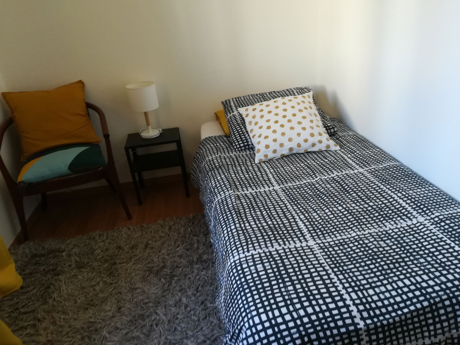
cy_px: 172
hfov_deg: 67.3
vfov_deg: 53.1
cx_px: 230
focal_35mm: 26
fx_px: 346
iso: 160
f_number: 2.2
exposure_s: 1/33.3
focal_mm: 3.83
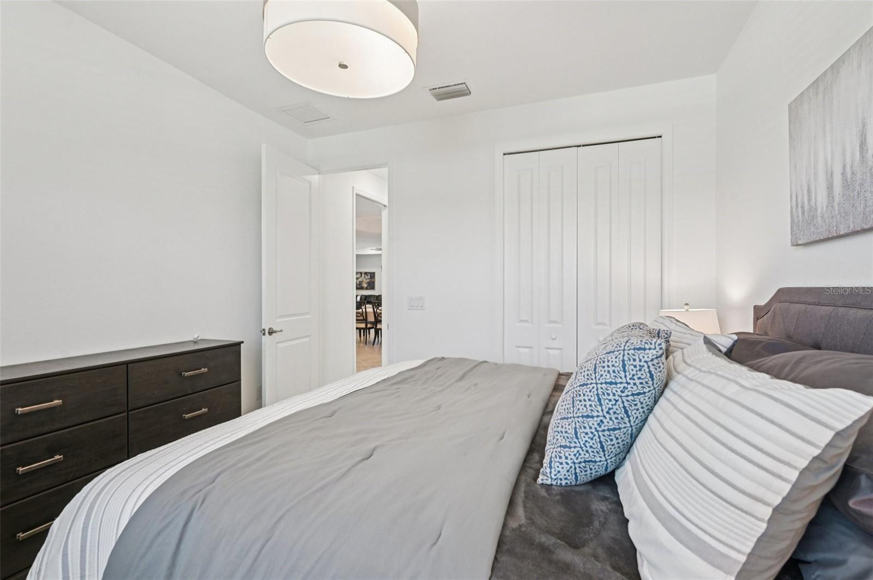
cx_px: 436
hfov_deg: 96.8
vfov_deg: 73.6
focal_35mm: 16
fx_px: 388
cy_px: 290
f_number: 8
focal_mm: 16
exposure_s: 1/25
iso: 400
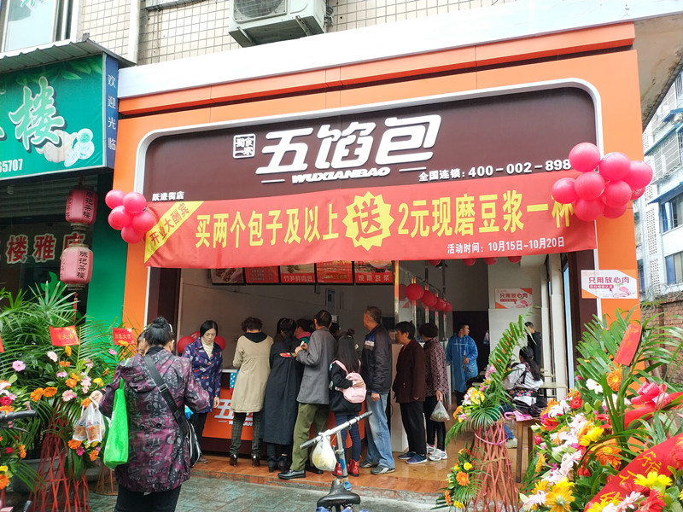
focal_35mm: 32
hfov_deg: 56.8
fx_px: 631
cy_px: 256
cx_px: 342
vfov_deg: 44.2
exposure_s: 1/100
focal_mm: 4.5
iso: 250
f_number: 2
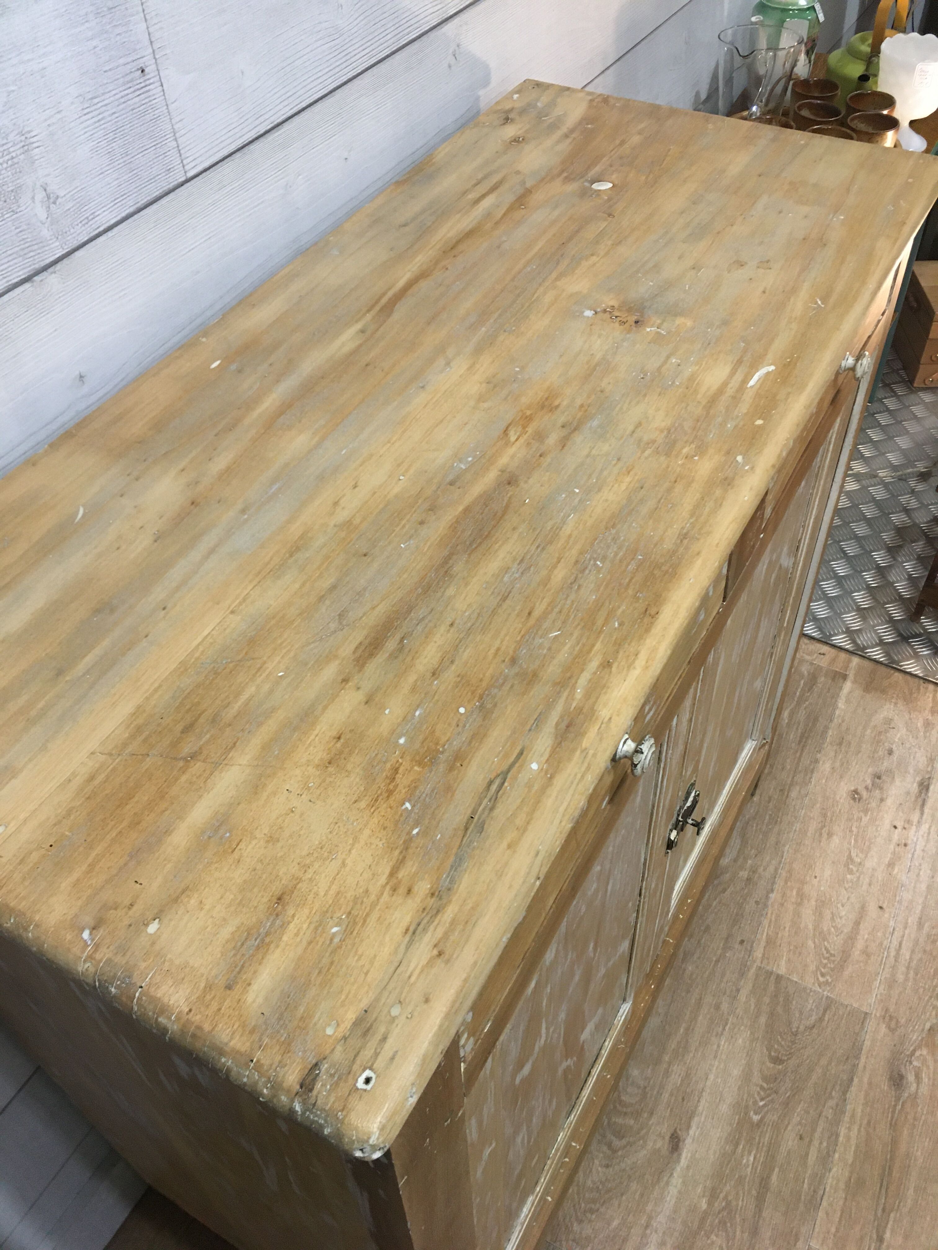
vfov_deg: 61.7
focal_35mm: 29
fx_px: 1048
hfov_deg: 48.2
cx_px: 469
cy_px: 625
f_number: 2.2
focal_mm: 4.15
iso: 160
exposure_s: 1/33
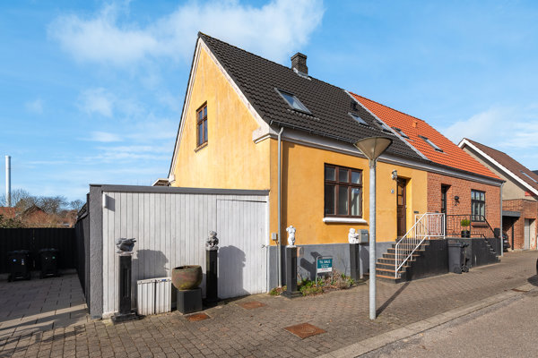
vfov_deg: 67.4
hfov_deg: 90.0
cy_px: 179
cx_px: 269
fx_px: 269
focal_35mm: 18
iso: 200
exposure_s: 1/640
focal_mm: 18
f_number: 9
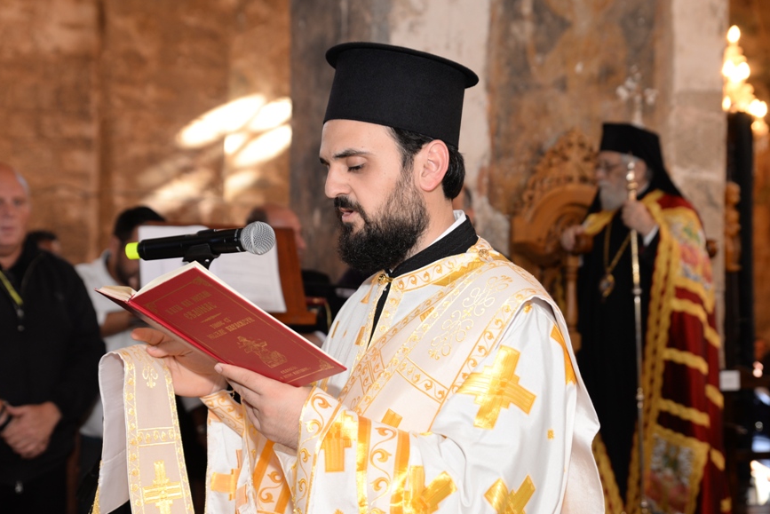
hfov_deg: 32.4
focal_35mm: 62
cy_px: 272
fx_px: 1327
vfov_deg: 21.9
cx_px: 406
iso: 500
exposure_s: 1/50
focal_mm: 56
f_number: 4.5
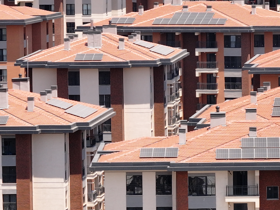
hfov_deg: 4.7
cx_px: 93
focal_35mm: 418
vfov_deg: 3.6
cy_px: 194
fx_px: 3380
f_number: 3.4
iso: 100
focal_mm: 30.71
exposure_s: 1/500
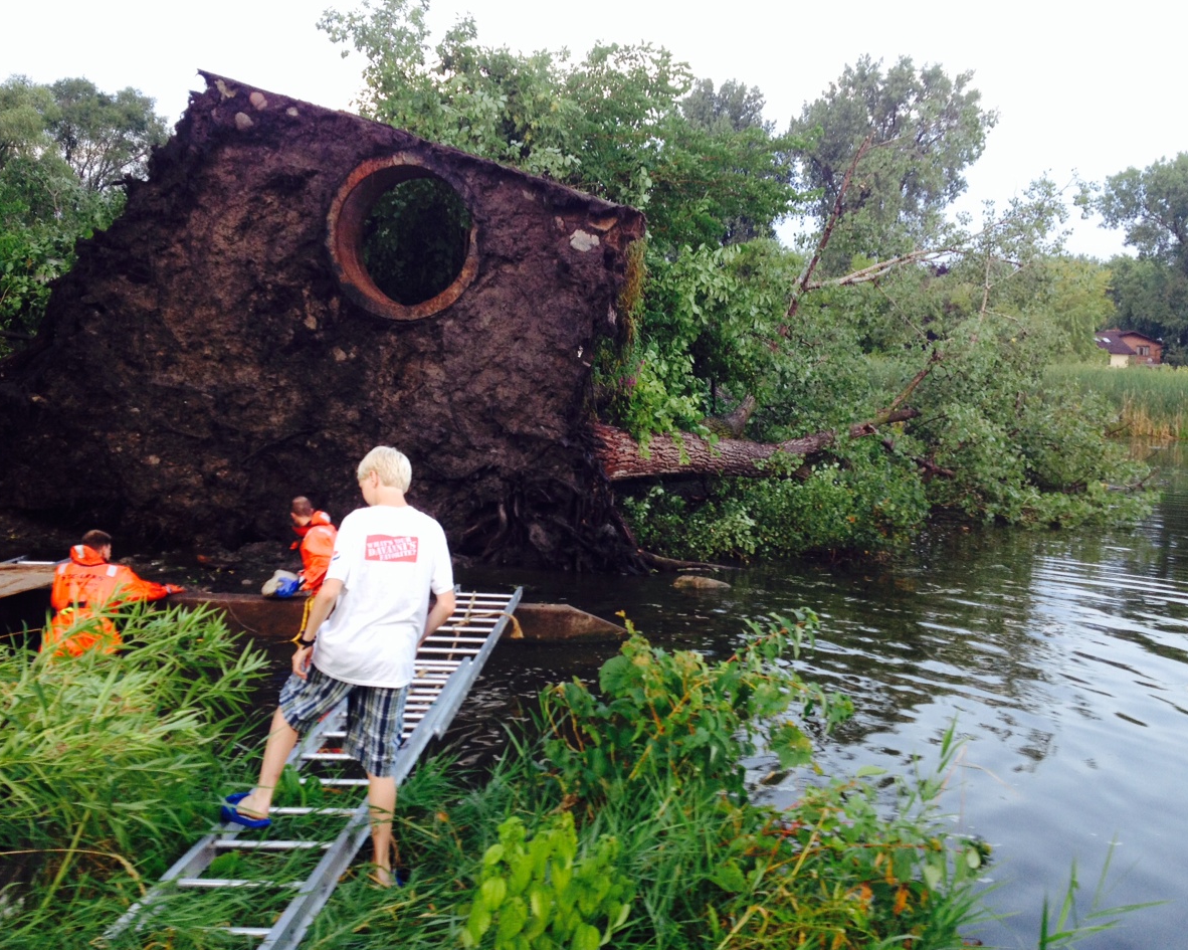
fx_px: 1301
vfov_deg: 40.1
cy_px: 470
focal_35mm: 37
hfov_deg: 49.1
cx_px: 597
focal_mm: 4.28
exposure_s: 1/60
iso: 50
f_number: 2.4
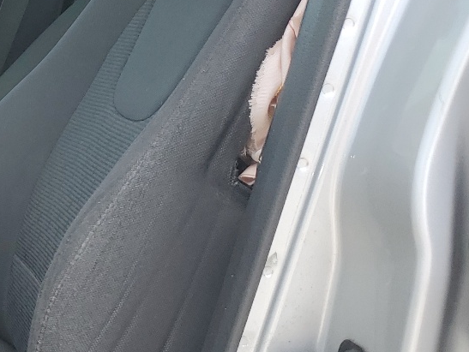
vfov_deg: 19.3
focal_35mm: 76
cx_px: -175
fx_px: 1030
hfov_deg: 22.4
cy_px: 254
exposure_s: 1/556
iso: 50
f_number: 1.5
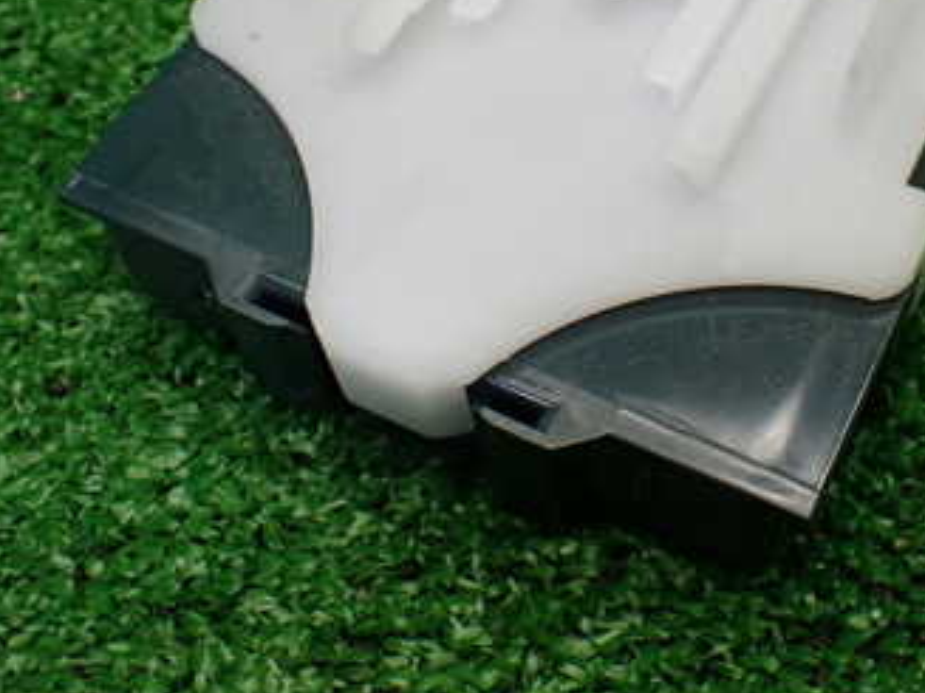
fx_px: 1469
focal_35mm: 55
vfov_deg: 26.1
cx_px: 571
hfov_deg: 34.8
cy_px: 141
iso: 200
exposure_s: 1/125
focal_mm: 5.4
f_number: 2.3
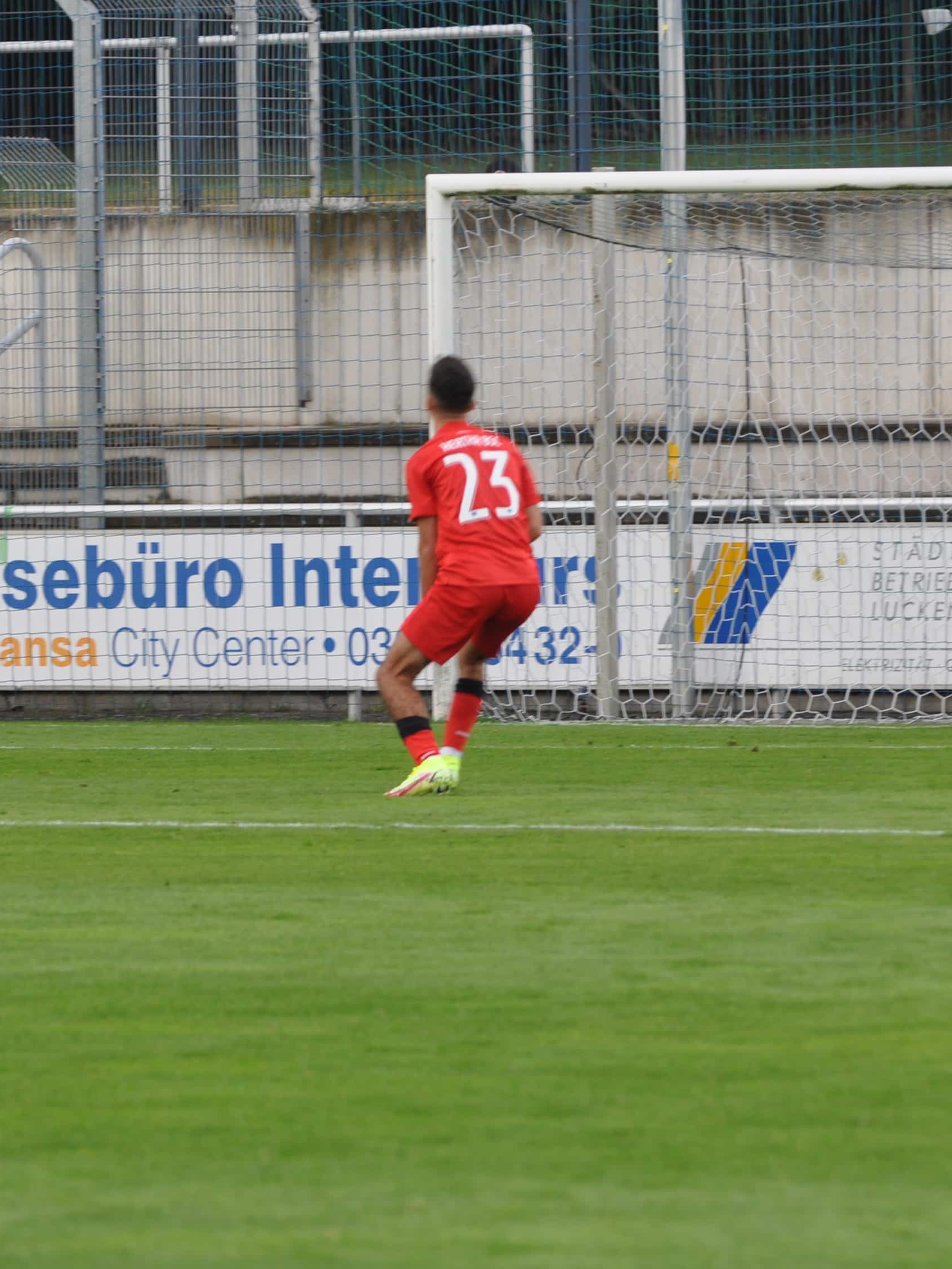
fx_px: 14008
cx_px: 509
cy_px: 542
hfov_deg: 3.9
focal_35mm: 382
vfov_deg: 5.2
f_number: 4.8
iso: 200
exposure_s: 1/125
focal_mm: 140
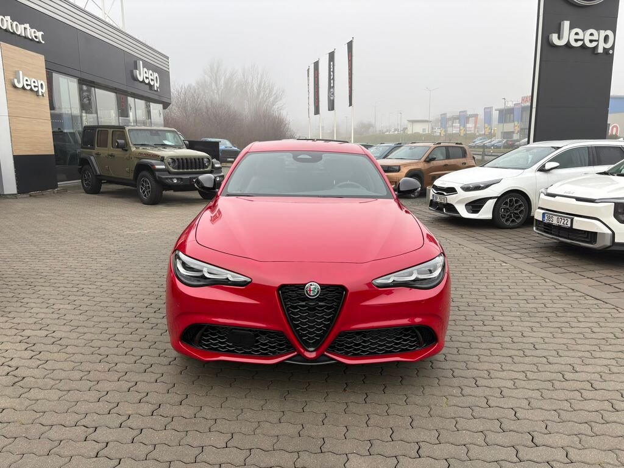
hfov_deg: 67.3
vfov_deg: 53.1
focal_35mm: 26
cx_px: 312
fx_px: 469
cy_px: 234
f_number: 1.6
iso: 50
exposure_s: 1/581
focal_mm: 5.96
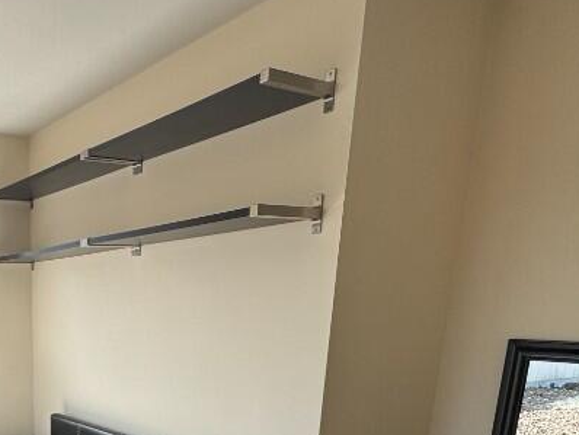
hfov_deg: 47.4
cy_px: 468
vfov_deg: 34.7
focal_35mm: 36
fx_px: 603
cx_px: 86
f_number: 2.2
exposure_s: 1/435
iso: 40
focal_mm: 2.22
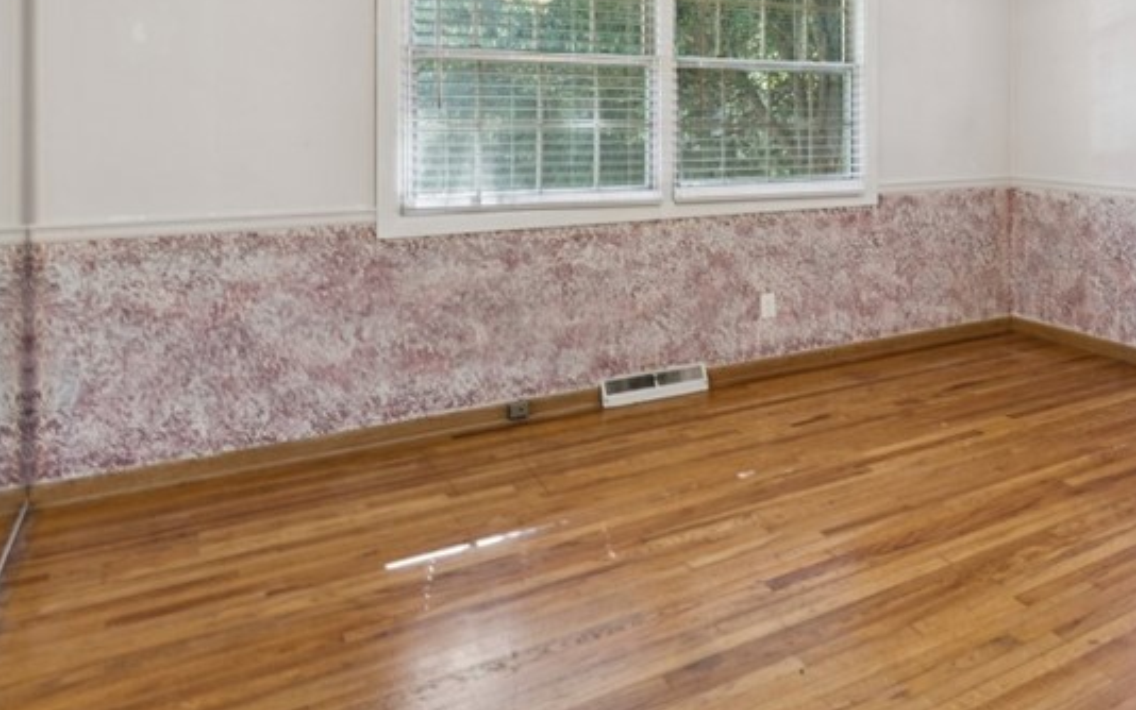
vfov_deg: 40.3
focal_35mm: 29
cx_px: 970
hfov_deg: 57.7
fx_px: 898
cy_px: 88
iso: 200
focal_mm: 14
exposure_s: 1/13
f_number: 5.6
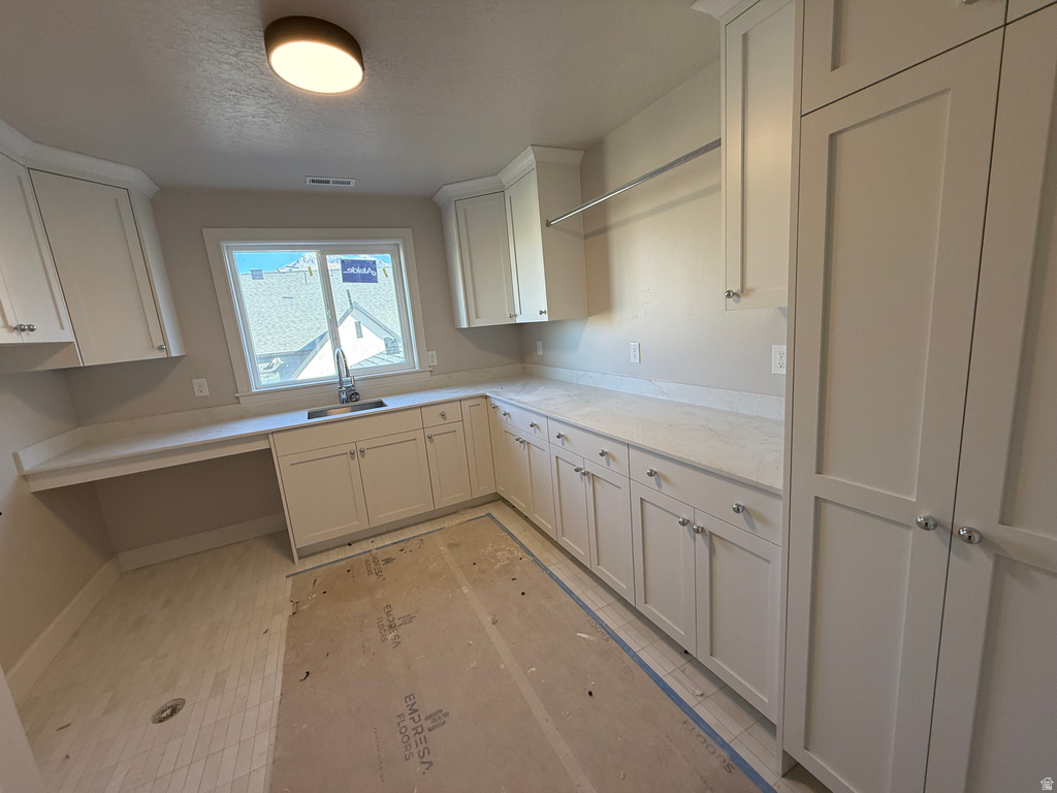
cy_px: 396
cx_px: 528
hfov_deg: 102.1
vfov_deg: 85.7
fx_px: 427
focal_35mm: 14
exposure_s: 1/120
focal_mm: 2.22
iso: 125
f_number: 2.2
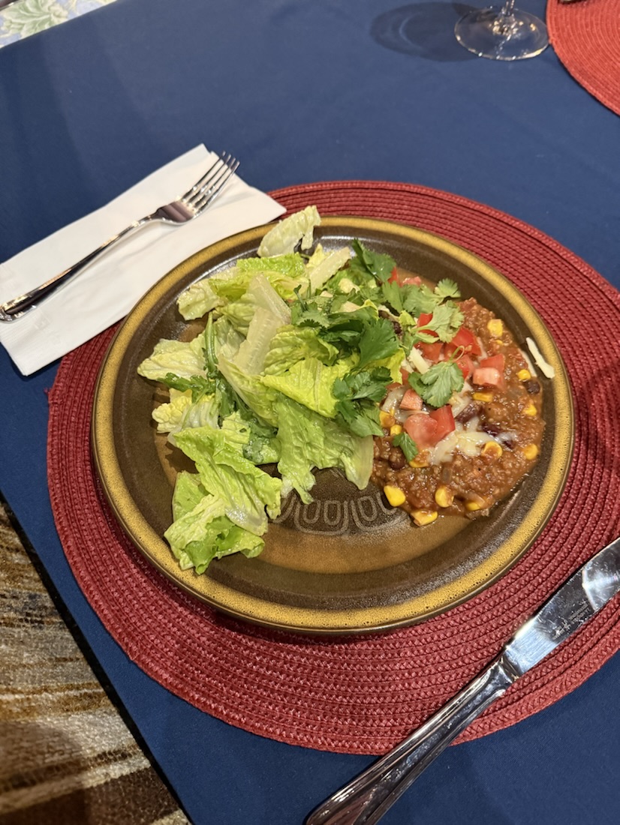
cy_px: 412
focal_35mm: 24
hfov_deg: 56.9
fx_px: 573
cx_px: 310
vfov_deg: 71.6
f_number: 1.78
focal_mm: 6.76
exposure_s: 1/40
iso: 640
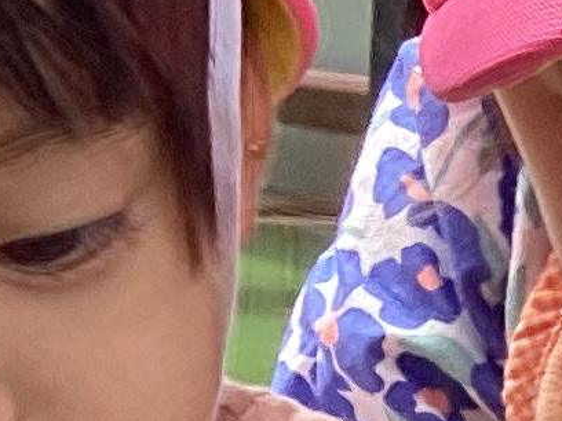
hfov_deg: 7.1
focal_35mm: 248
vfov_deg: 5.8
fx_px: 4026
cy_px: 898
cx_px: 1726
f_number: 2.4
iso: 32
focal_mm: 3.3
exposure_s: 1/120
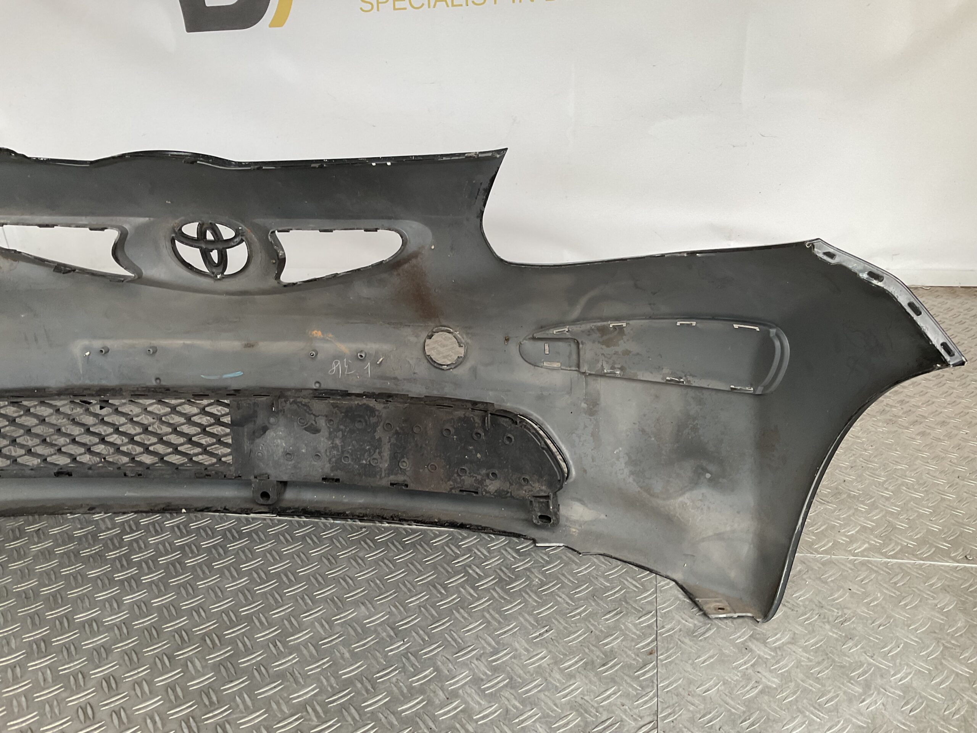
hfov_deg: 61.7
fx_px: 818
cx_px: 488
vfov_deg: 48.2
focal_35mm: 29
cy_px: 366
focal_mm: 3
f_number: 1.8
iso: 50
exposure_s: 1/100
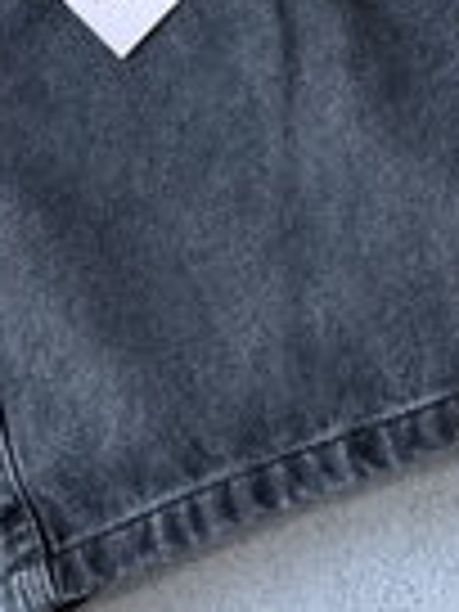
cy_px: -155
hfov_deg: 14.2
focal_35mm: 102
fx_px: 1803
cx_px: 486
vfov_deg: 18.1
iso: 80
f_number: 1.6
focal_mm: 5.96
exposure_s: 1/100
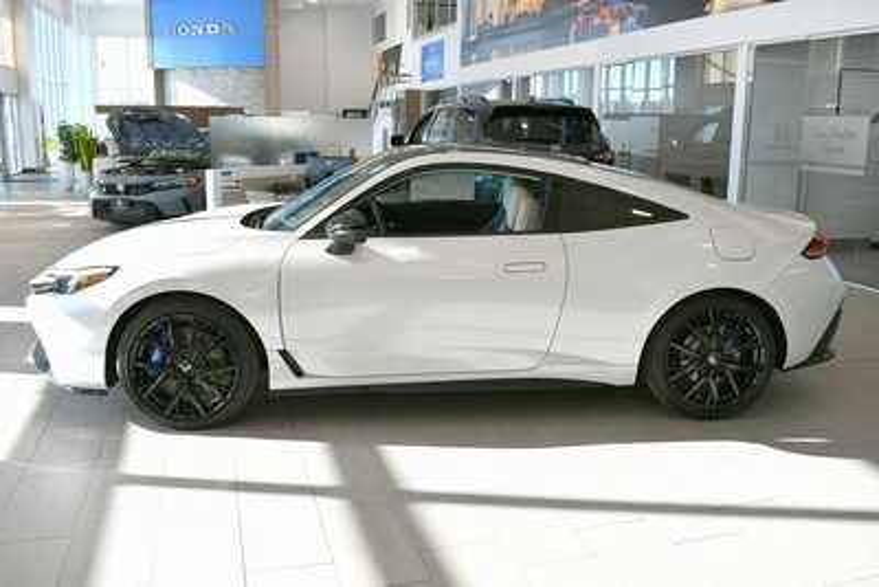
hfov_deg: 57.2
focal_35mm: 33
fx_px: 806
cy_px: 294
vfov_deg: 40.0
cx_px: 440
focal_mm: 22
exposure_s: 1/250
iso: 200
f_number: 7.1
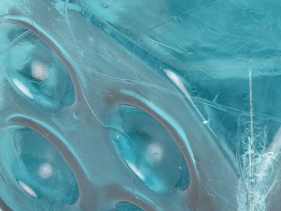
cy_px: -94
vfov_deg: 4.0
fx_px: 3028
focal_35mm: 373
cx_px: 311
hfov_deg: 5.3
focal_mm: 50
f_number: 11
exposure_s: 1/125
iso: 100
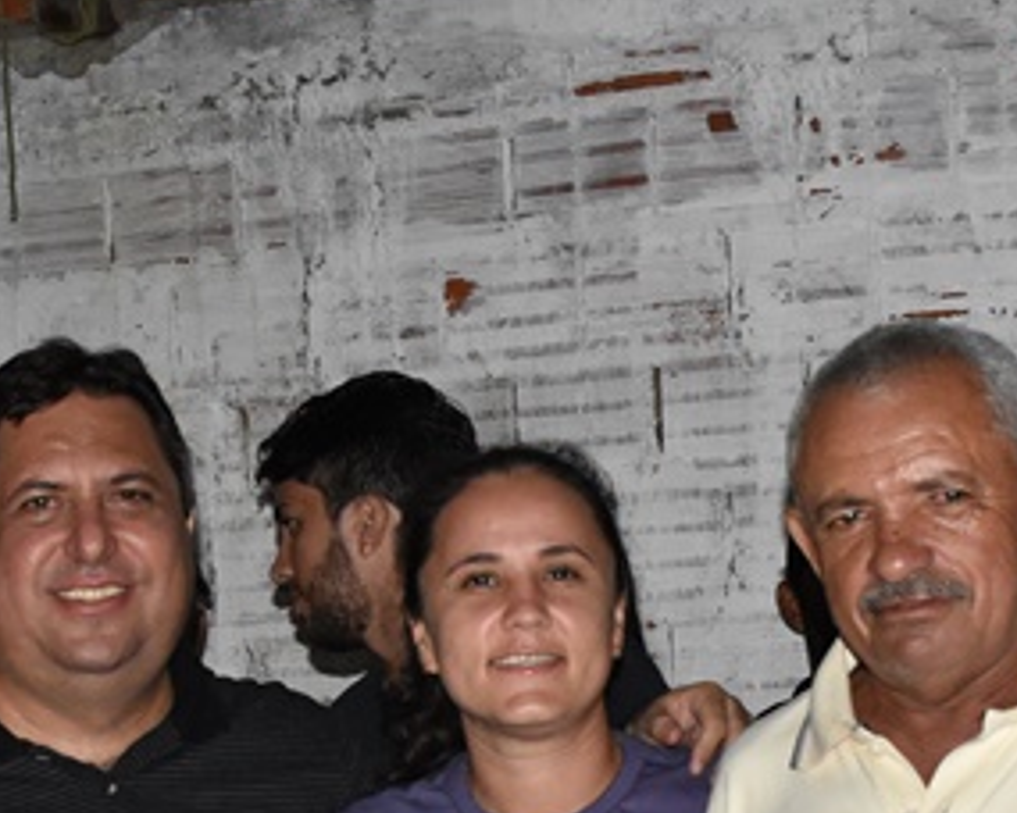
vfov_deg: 16.5
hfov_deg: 21.5
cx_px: 610
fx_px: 2679
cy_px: 986
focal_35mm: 89
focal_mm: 18
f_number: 4.5
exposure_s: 1/100
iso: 2500
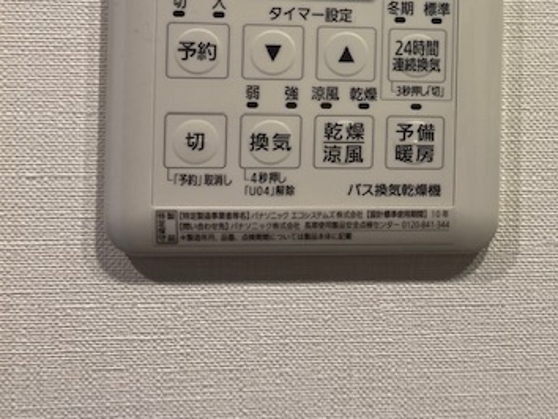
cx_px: 462
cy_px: 50
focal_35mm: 47
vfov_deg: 29.8
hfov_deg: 38.6
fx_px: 758
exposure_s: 1/100
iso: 64
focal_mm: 4.25
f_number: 1.8
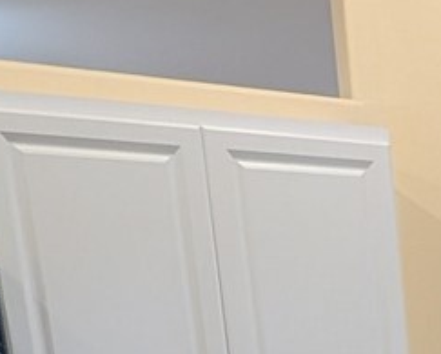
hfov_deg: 19.9
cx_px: 730
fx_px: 1006
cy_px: 590
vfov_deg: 17.2
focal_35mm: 77
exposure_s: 1/60
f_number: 1.95
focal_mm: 2.23
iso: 89
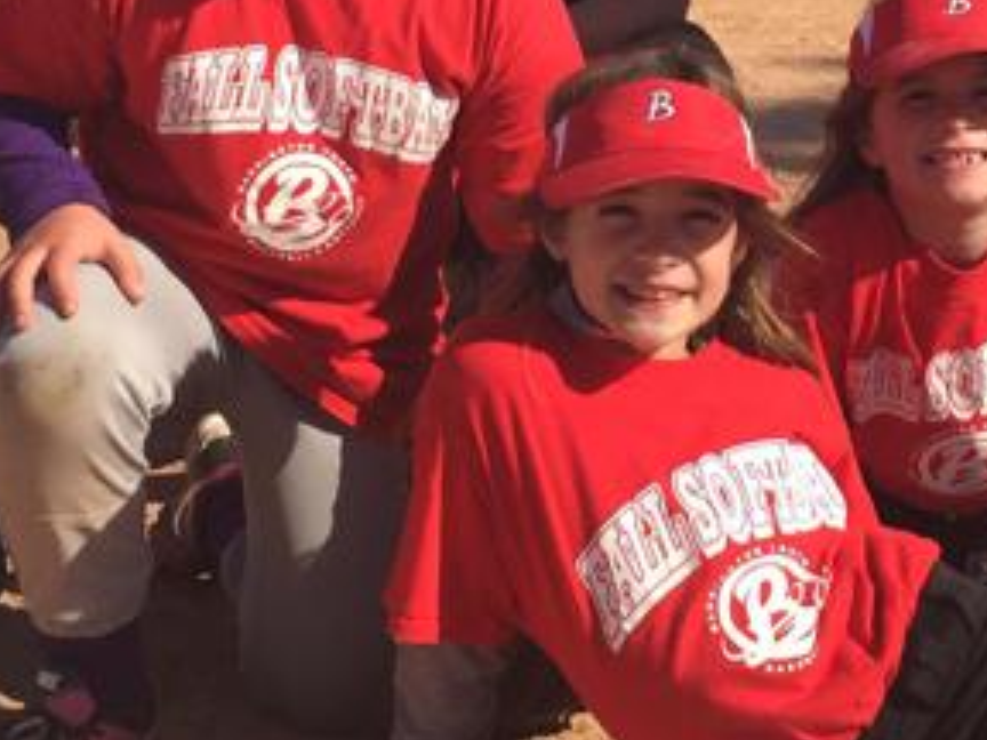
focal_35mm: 103
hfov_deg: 19.0
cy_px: 41
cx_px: 737
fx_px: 2937
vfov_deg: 14.2
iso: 32
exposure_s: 1/1721
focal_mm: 4.15
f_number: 2.2
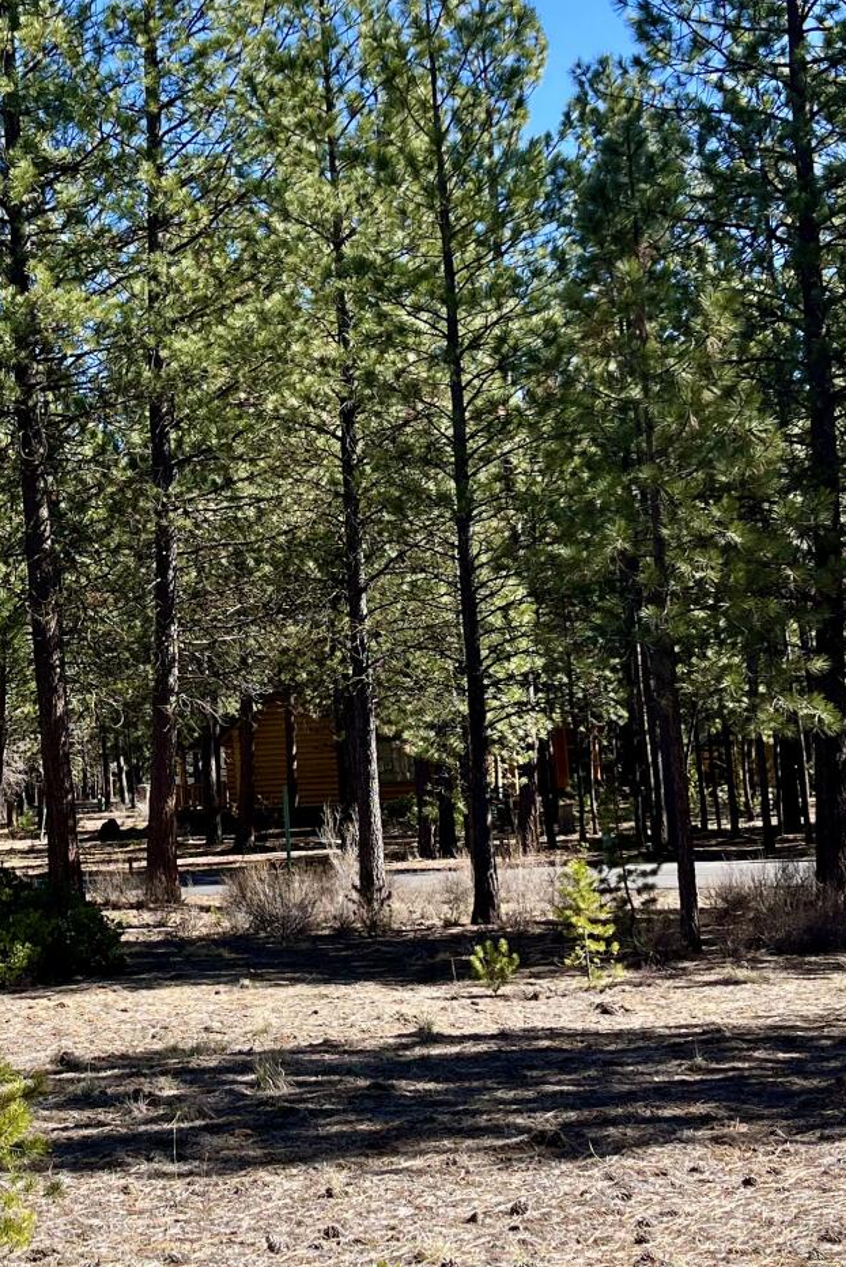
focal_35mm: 58
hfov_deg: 22.5
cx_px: 11
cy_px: 598
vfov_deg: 34.5
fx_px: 2043
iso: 50
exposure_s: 1/1056
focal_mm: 5.1
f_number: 1.6
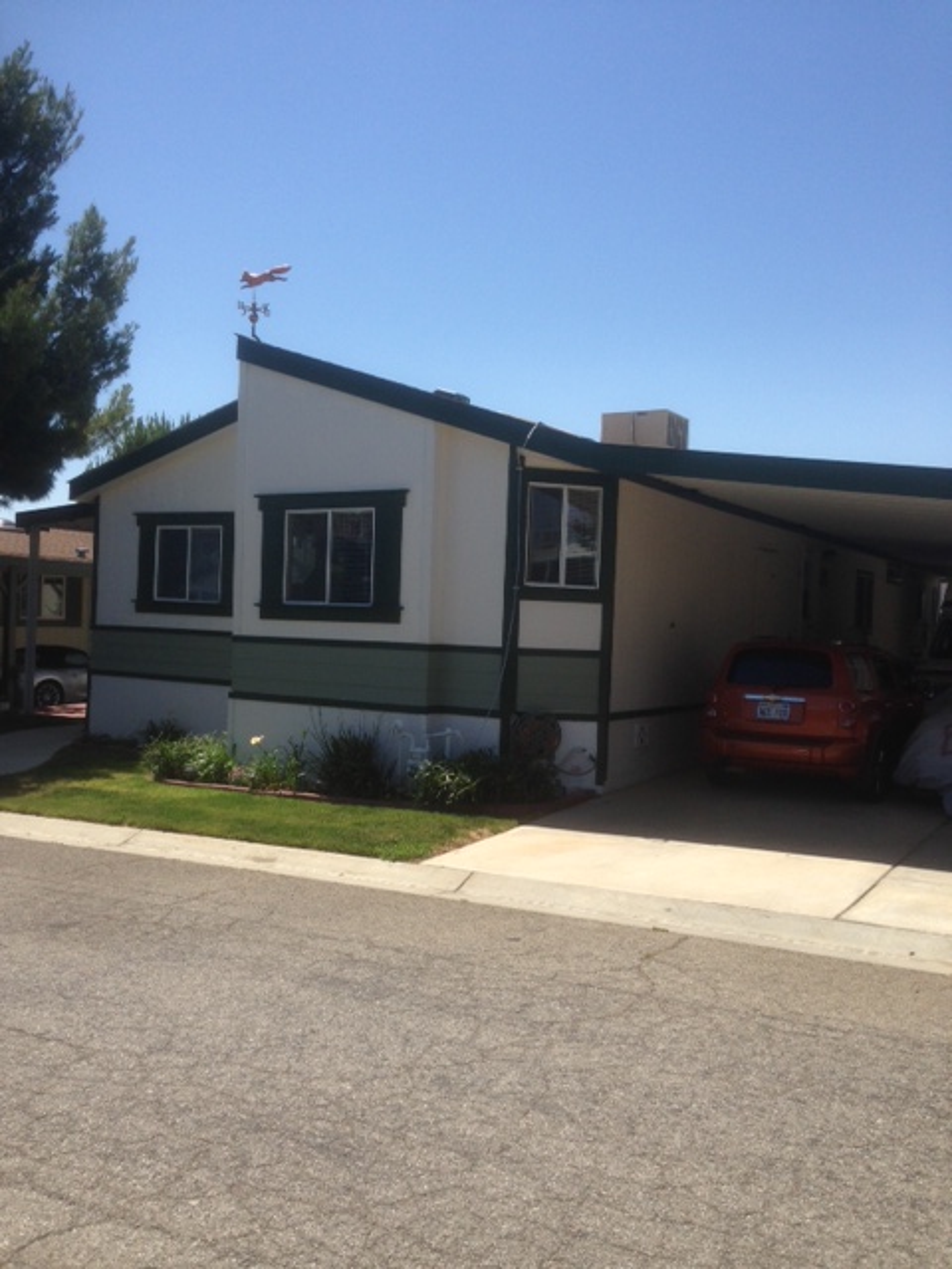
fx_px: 1210
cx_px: 476
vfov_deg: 55.4
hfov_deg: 42.9
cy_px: 634
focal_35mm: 33
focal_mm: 4.13
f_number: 2.4
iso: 50
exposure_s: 1/1631
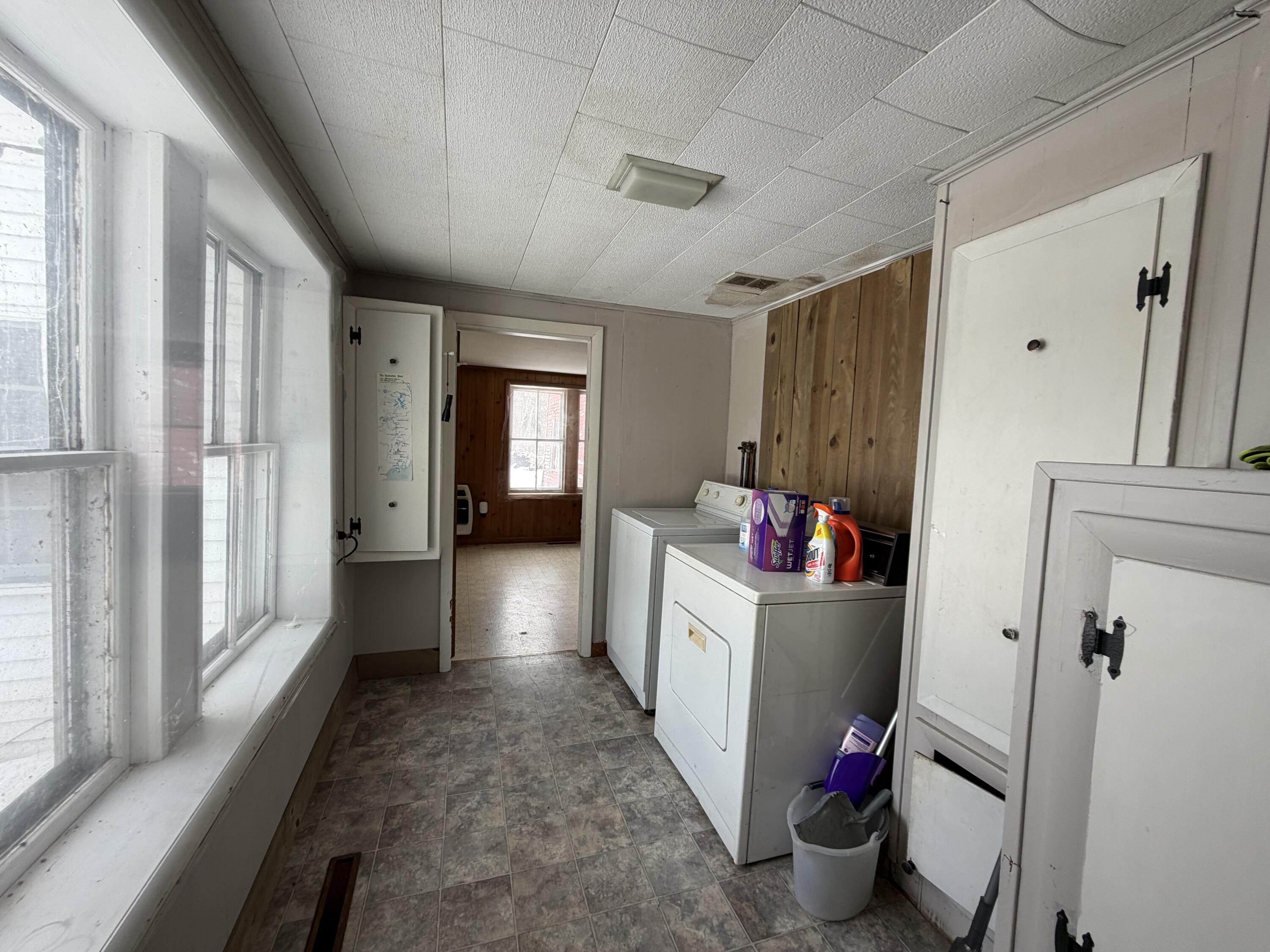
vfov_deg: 85.7
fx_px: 514
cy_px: 476
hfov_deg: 102.1
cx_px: 635
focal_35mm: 14
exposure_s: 1/121
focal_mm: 2.22
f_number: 2.2
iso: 64
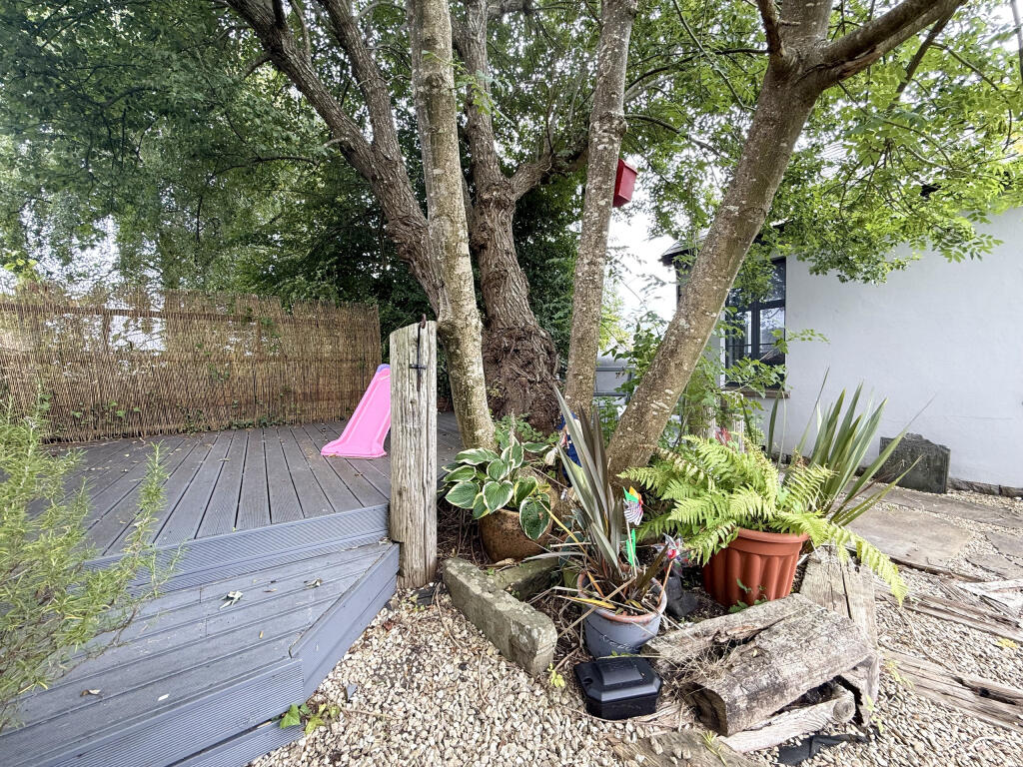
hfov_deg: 102.1
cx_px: 512
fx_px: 414
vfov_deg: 85.7
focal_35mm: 14
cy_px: 384
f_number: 2.2
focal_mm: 2.22
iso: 64
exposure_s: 1/143
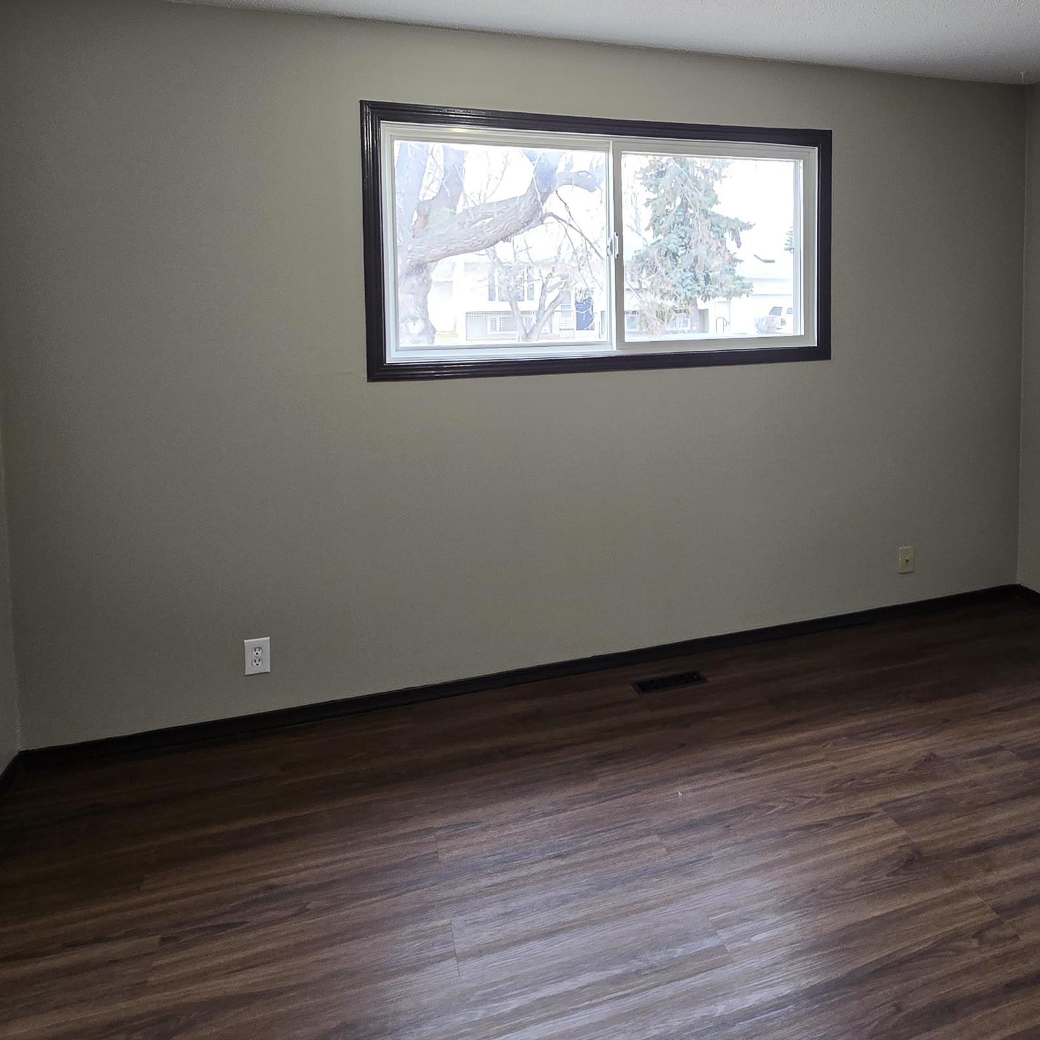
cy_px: 340
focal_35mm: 22
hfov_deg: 68.7
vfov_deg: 67.6
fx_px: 748
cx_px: 642
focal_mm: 2.2
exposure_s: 1/60
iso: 125
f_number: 2.2
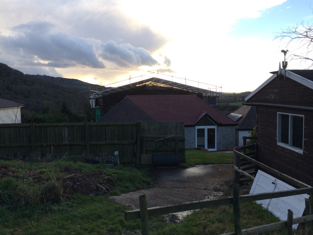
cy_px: 118
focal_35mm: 29
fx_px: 262
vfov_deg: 48.2
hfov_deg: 61.7
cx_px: 156
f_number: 2.2
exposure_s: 1/540
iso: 32
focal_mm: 4.15
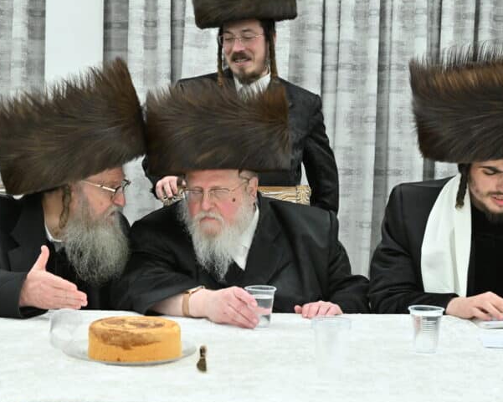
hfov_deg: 29.6
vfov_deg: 23.8
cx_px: 269
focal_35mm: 64
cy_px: 225
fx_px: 953
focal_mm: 40
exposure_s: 1/250
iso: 3200
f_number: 5.6
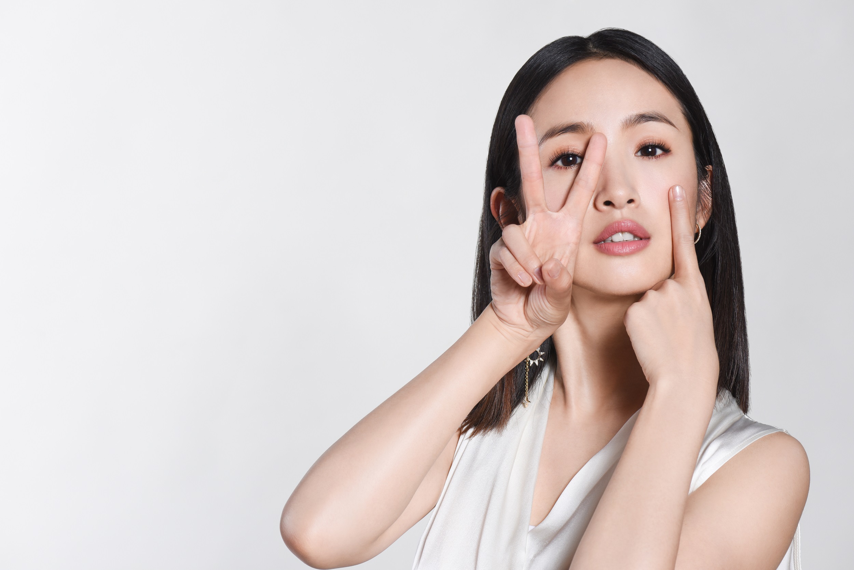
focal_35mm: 105
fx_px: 2491
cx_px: 427
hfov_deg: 19.5
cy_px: 285
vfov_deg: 13.0
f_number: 9
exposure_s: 1/160
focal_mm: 105
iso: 400
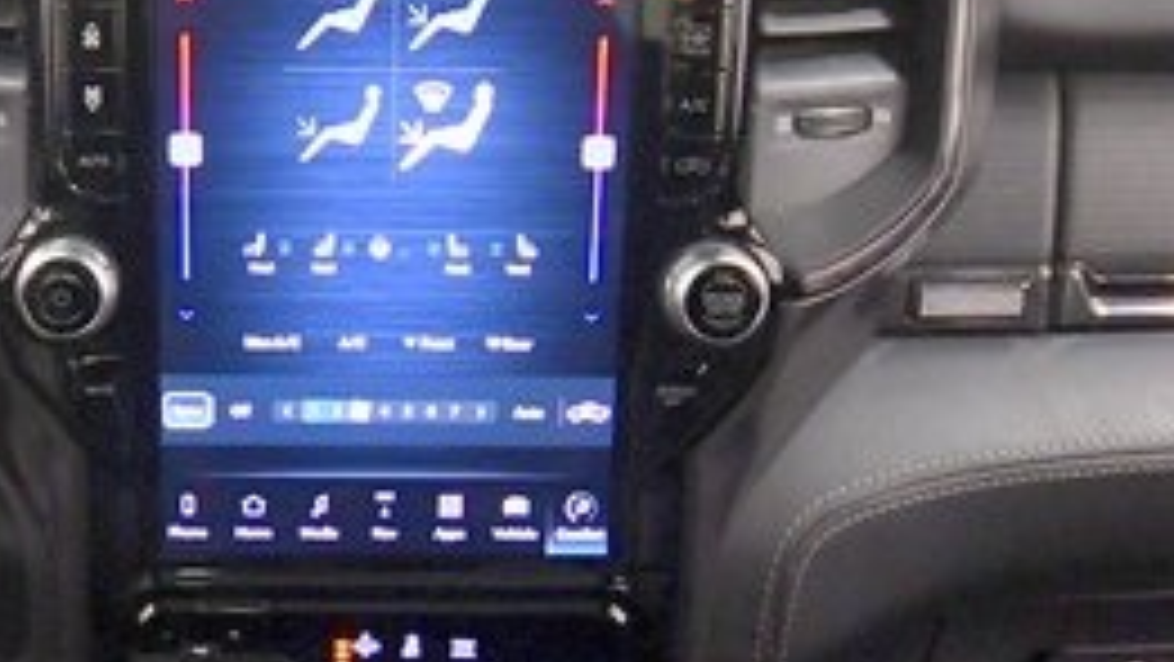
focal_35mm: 74
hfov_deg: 28.2
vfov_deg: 16.3
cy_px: 475
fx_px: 2304
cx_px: 319
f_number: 4.5
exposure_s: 1/125
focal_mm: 12
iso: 1000
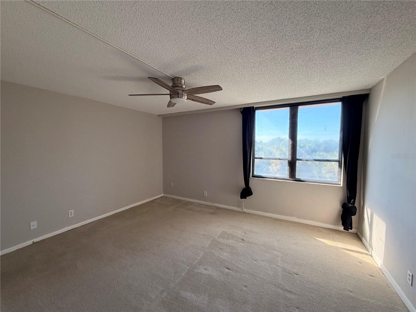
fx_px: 168
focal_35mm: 14
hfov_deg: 102.1
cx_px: 208
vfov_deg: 85.7
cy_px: 156
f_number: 2.2
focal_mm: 2.22
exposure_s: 1/121
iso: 200
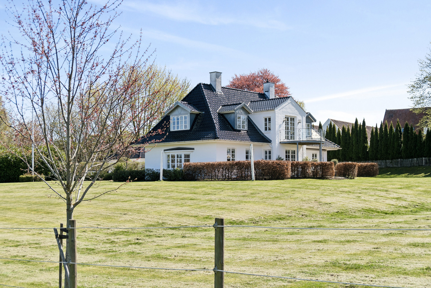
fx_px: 593
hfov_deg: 40.0
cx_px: 216
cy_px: 144
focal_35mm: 50
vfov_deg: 27.3
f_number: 4
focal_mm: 33
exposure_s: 1/2500
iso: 250
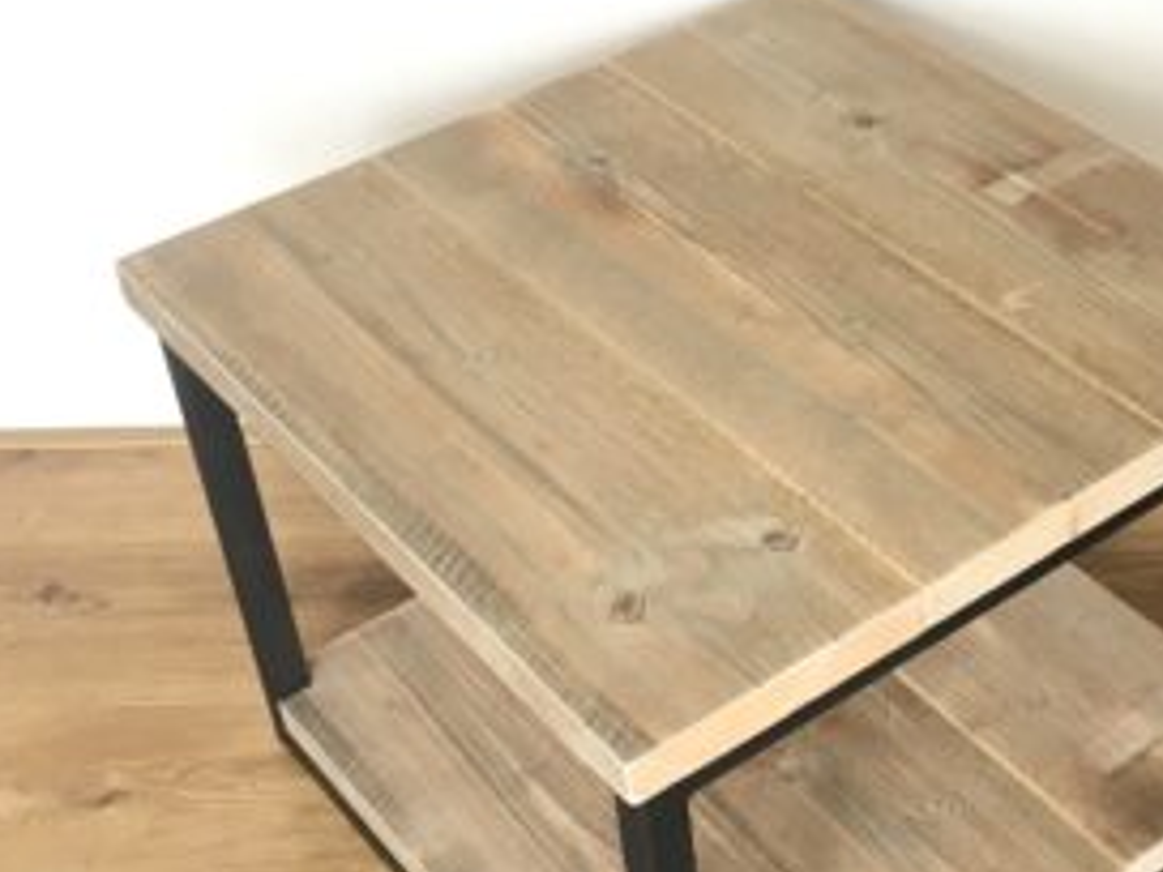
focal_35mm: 64
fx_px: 2150
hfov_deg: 29.9
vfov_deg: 22.9
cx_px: 821
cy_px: 487
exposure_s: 1/33
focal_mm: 4.15
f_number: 2.2
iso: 80
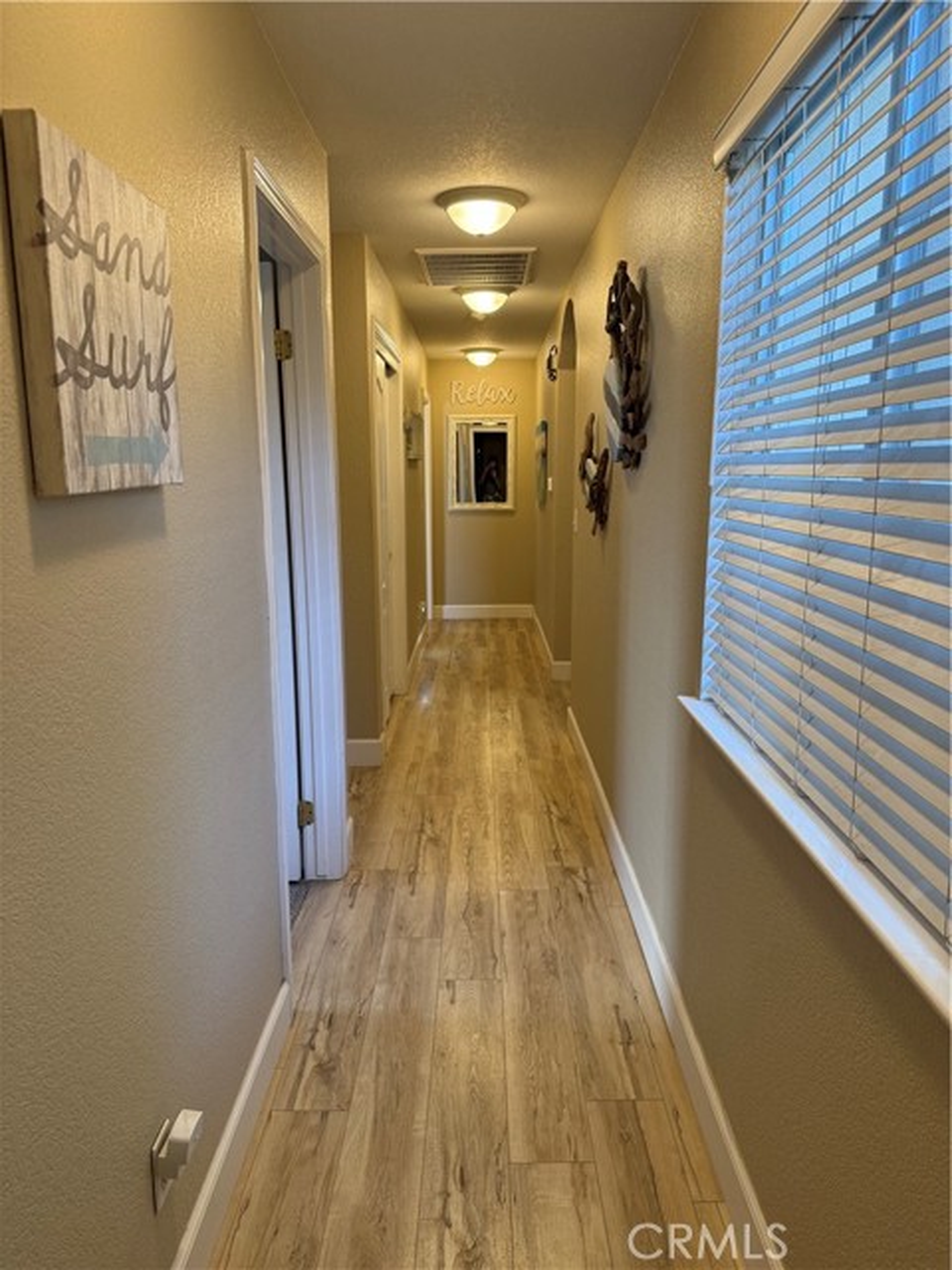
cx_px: 476
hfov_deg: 56.8
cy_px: 635
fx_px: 880
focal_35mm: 24
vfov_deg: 71.6
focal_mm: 6.76
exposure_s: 1/120
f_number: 1.78
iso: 160
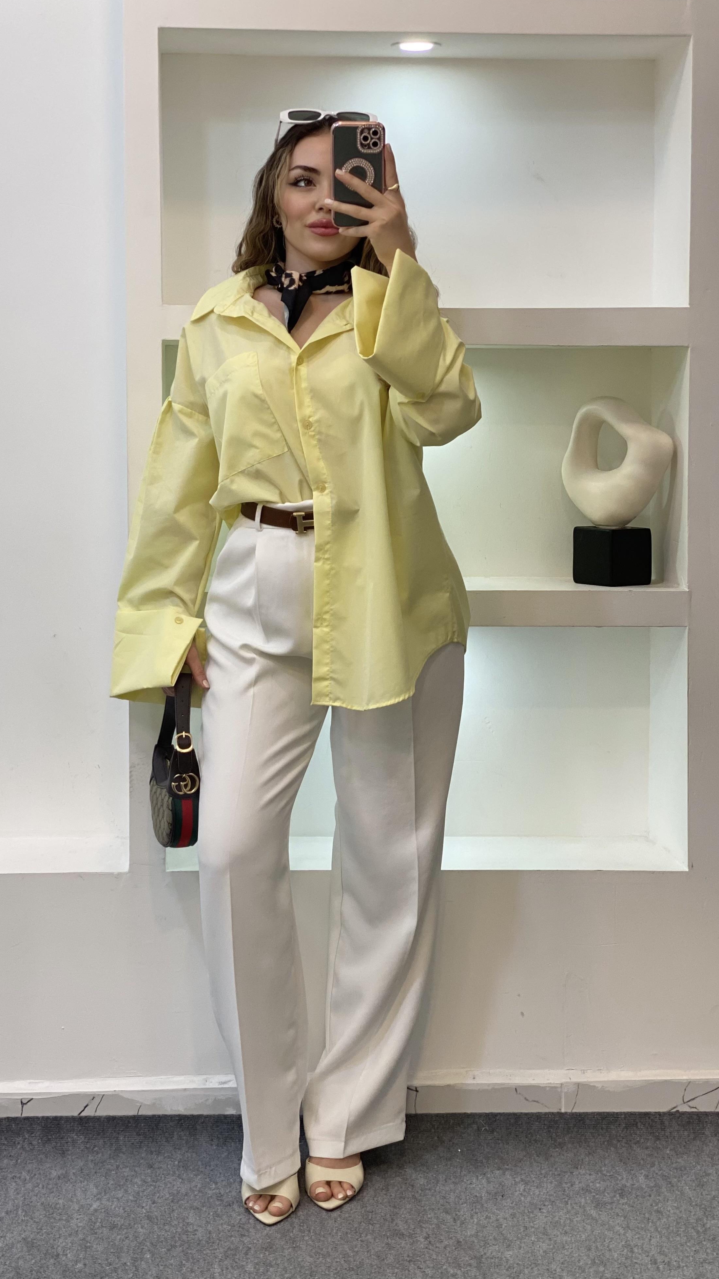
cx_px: 303
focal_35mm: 57
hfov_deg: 21.1
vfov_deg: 36.6
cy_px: 640
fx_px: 1932
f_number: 2
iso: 80
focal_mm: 6
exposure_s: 1/100
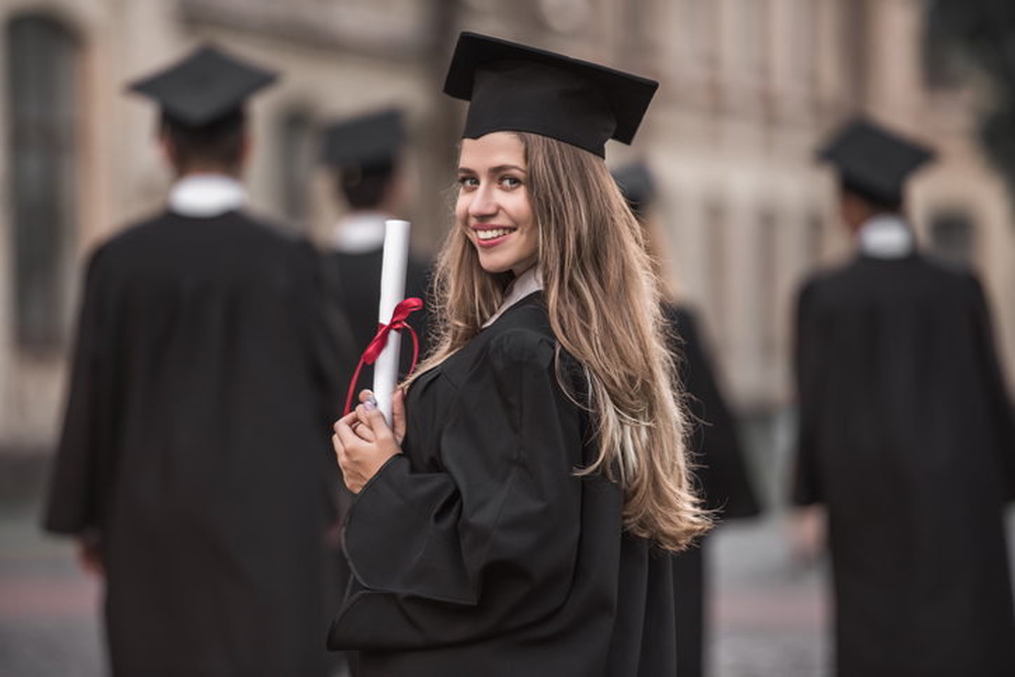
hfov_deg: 10.8
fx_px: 5358
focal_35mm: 190
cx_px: 508
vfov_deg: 7.2
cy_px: 338
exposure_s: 1/500
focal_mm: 190
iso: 400
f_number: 2.8
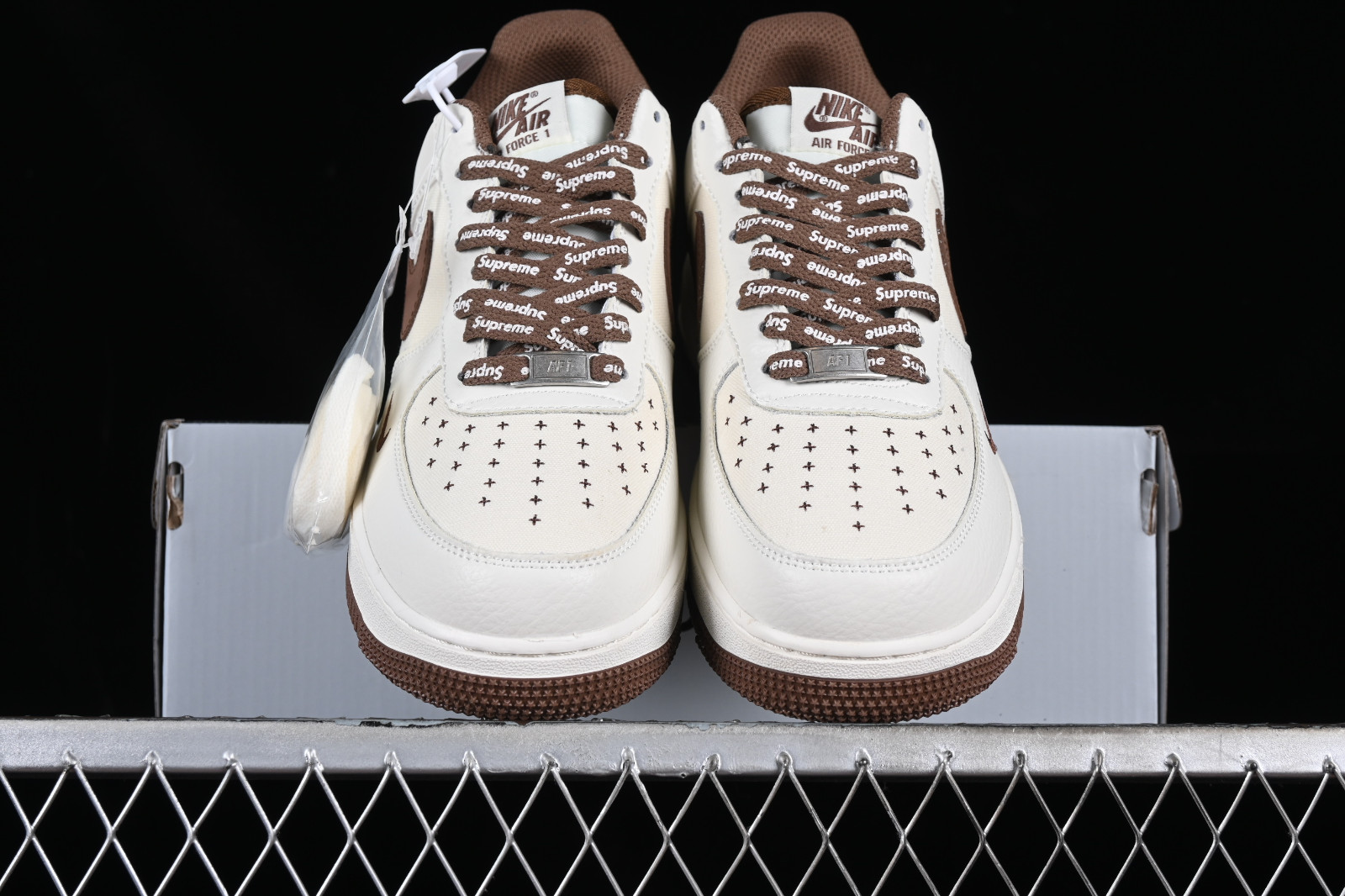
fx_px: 2801
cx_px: 672
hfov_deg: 27.0
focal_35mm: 75
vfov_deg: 18.2
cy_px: 448
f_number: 8
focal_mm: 50
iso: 160
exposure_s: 1/80
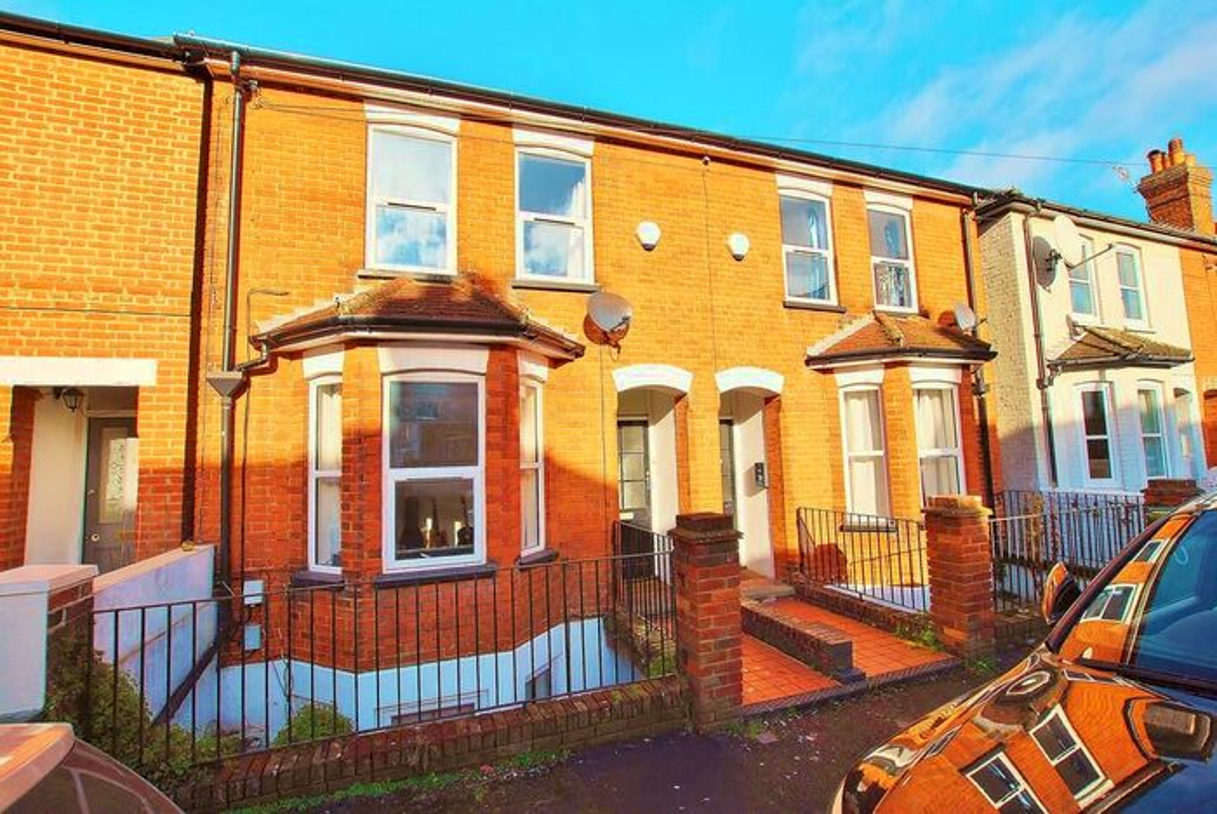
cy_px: 407
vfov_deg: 77.4
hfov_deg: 100.3
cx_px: 608
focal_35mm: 15
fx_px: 507
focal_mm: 10
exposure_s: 1/250
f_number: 8
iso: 100
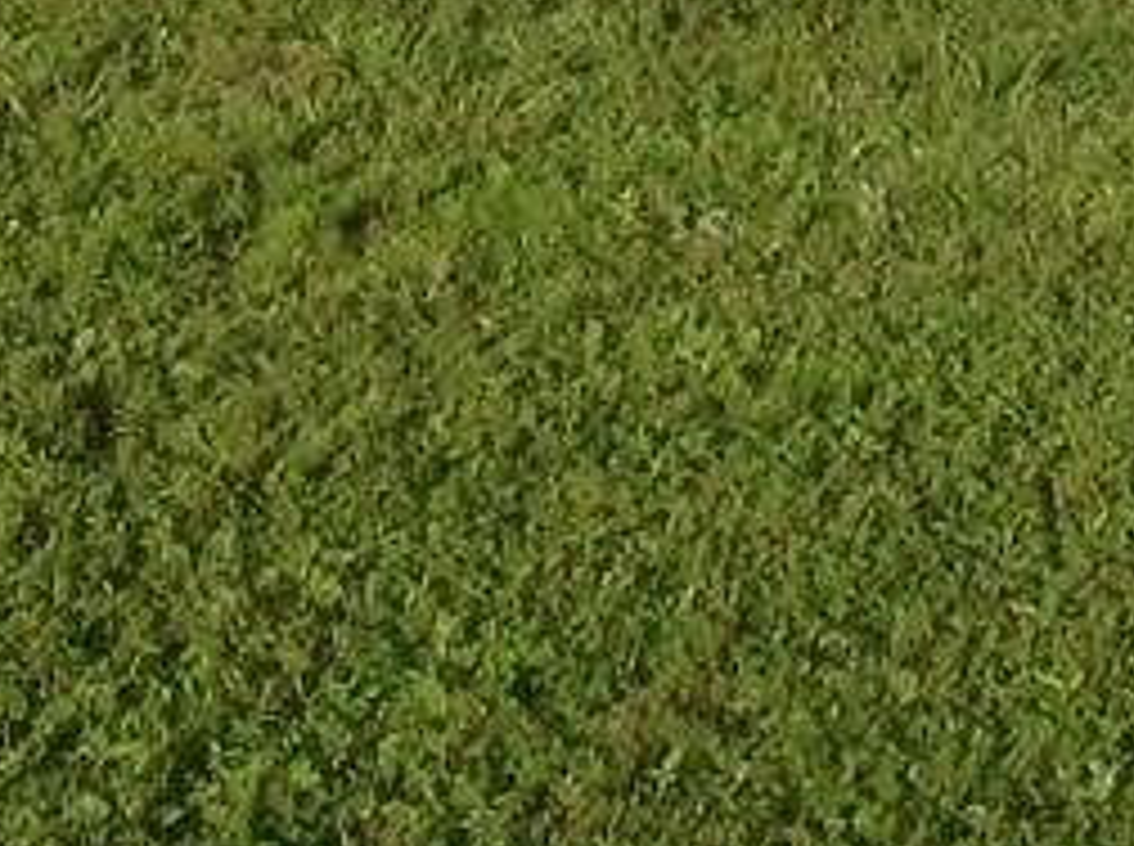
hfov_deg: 10.2
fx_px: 5885
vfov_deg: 7.7
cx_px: 2196
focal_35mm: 180
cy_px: -1161
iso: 50
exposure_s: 1/1513
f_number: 2.4
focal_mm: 4.28
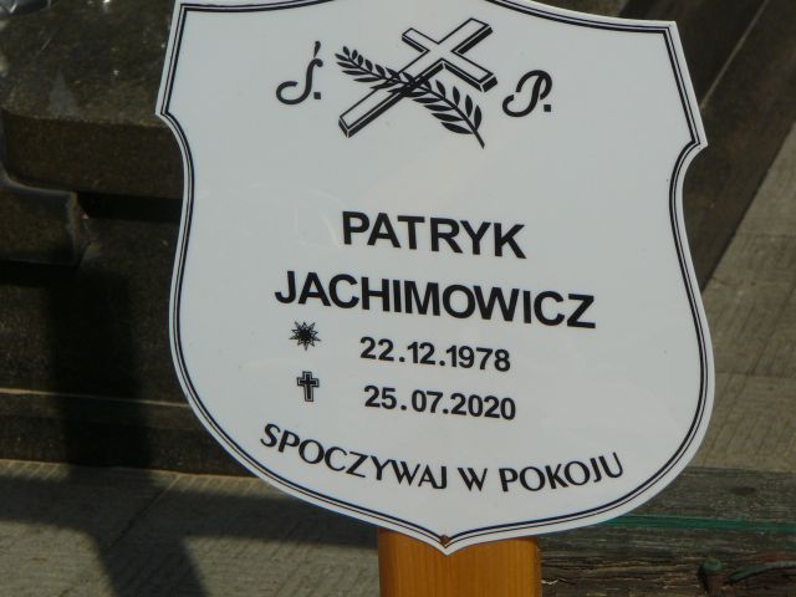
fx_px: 3403
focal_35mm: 148
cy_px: 298
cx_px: 398
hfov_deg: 13.3
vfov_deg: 10.0
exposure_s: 1/800
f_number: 6.3
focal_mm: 22
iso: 80
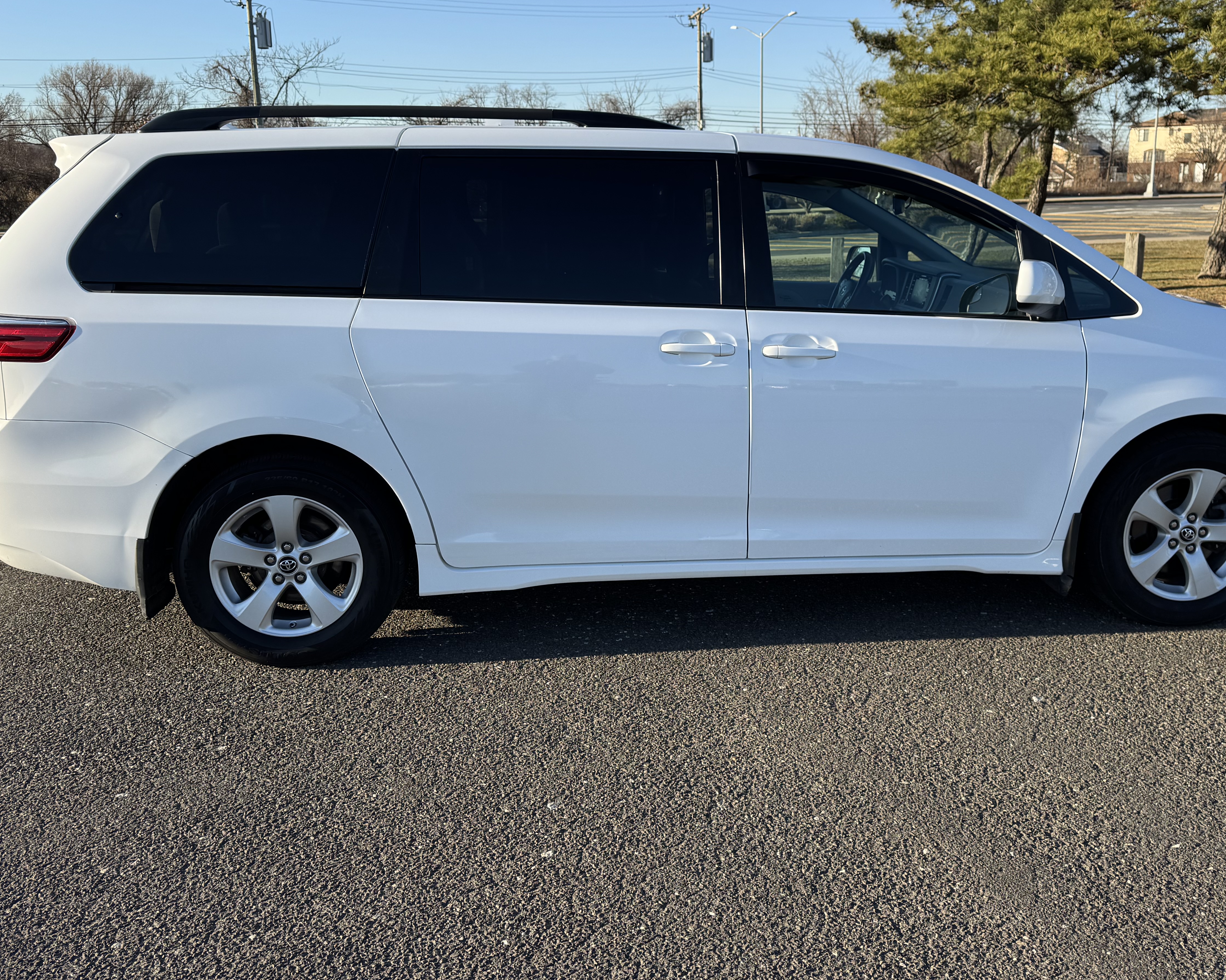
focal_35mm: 30
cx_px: 670
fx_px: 1089
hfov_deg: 58.7
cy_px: 427
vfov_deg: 48.4
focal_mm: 6.76
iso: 80
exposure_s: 1/2252
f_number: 1.78
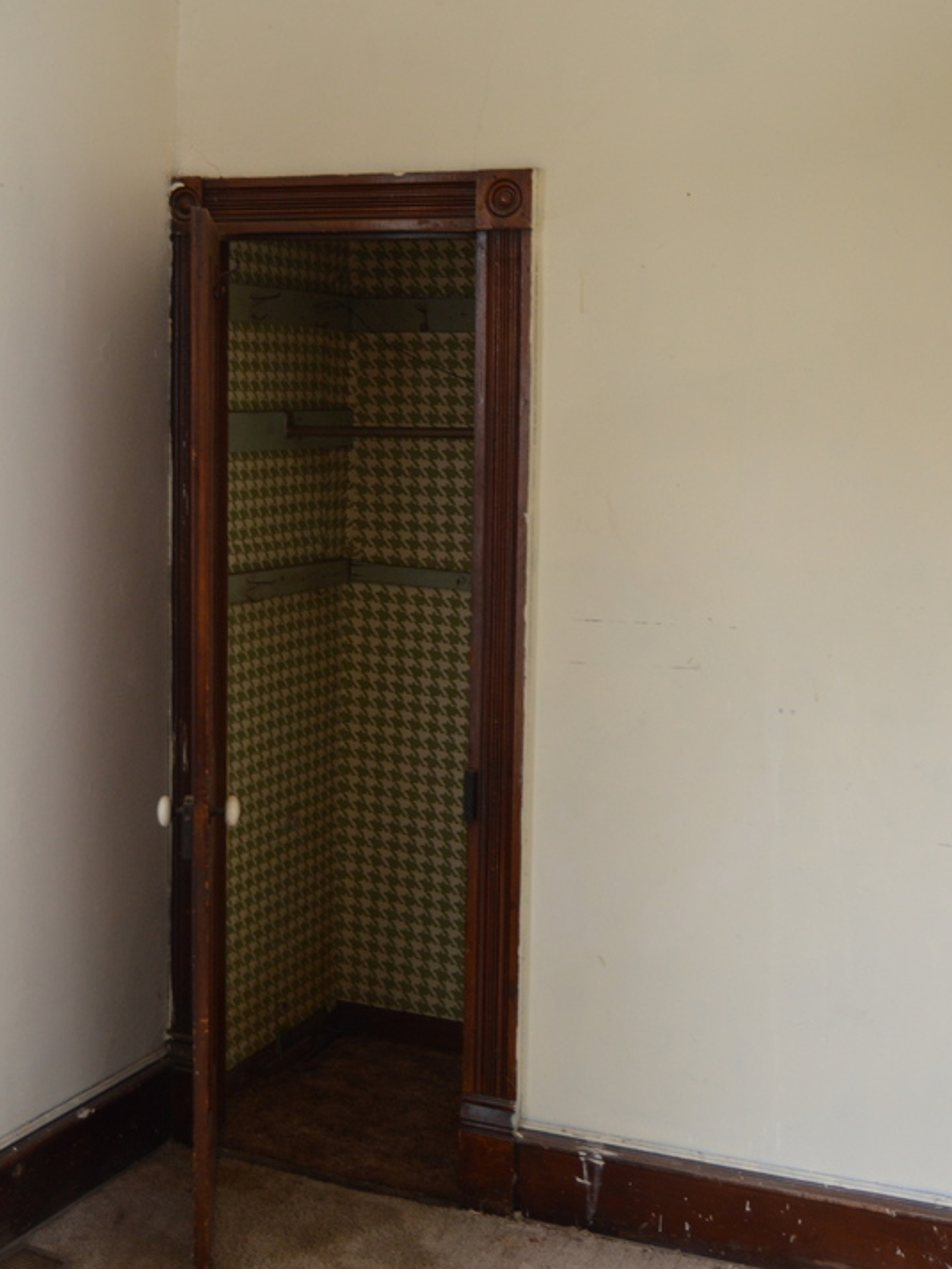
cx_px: 370
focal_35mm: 48
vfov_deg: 39.5
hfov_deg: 30.2
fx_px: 1760
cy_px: 498
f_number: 4
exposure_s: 1/80
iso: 400
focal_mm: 22
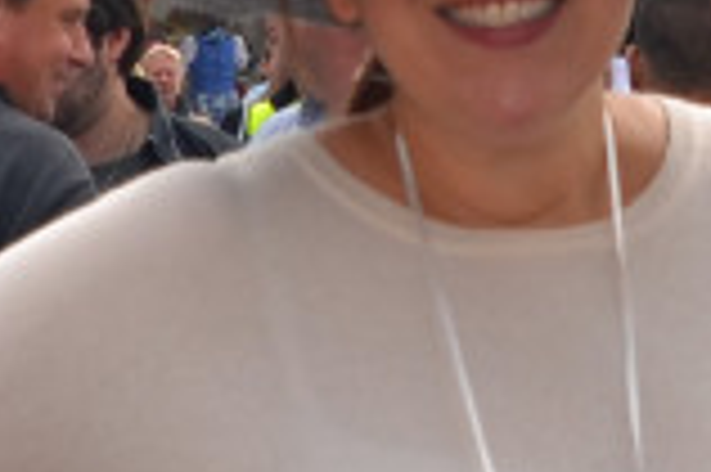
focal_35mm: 272
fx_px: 5366
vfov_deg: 4.9
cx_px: 747
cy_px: -643
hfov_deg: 7.5
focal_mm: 28
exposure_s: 1/250
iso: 100
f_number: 8
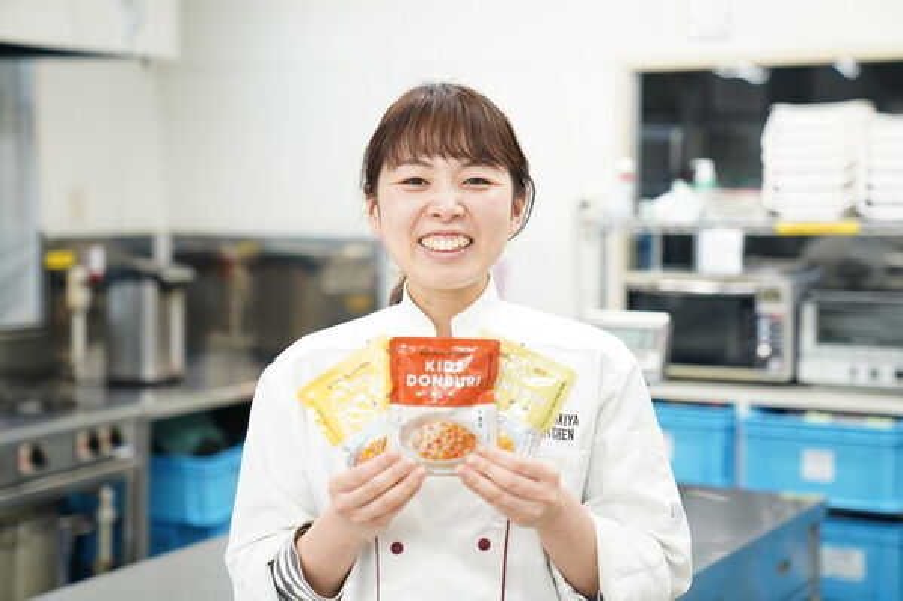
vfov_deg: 19.4
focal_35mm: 70
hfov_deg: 28.9
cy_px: 300
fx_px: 1755
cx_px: 452
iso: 800
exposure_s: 1/100
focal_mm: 70
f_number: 2.8
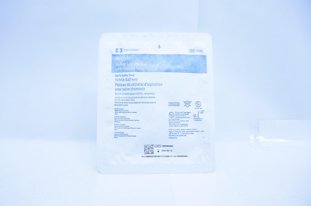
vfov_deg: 47.8
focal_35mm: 27
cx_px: 156
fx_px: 233
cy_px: 103
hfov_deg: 67.4
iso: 800
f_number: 4.5
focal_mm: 18
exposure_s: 1/200
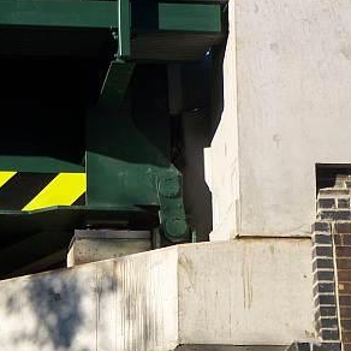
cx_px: 120
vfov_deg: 9.9
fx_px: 2031
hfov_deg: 9.9
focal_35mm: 177
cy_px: 199
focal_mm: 19.2
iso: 64
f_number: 4.4
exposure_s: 1/320
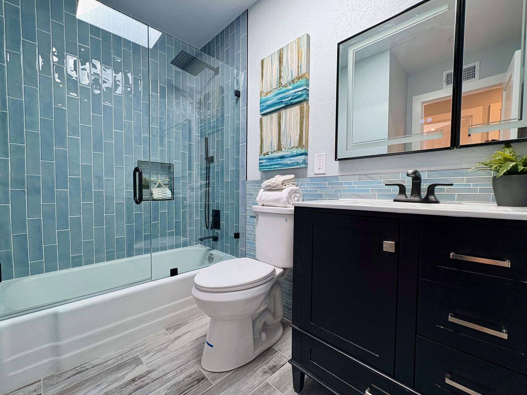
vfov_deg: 81.7
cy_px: 200
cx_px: 247
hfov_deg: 98.0
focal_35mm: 15
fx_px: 228
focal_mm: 2.22
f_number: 2.2
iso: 125
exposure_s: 1/120
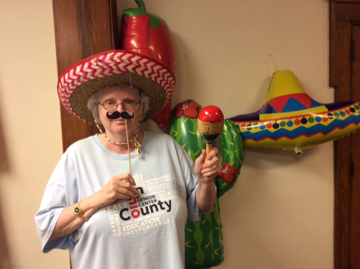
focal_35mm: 33
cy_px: 134
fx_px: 343
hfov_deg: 55.4
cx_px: 180
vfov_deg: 42.8
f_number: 2.4
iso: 100
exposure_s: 1/24
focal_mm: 3.3
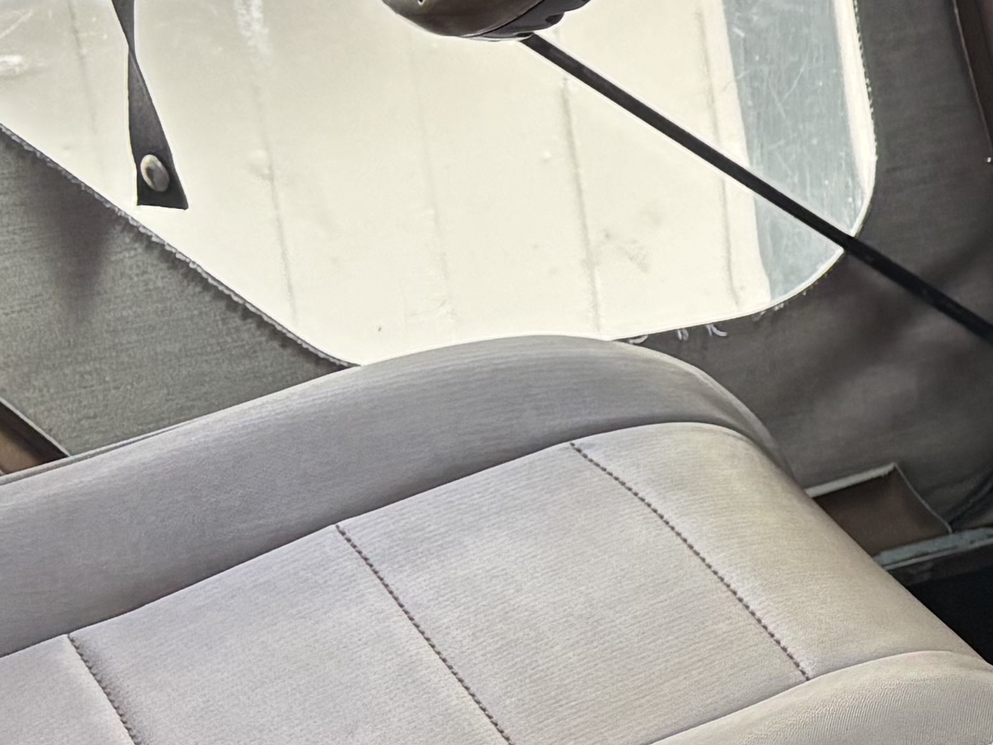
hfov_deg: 13.7
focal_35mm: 123
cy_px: 224
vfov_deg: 12.0
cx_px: 1956
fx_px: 3529
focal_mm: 5.96
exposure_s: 1/111
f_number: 1.6
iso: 125
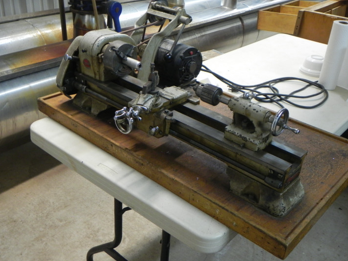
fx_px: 382
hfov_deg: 49.0
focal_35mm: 38
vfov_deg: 37.7
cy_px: 132
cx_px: 178
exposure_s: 1/18.8
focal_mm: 6.6
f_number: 3.2
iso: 400
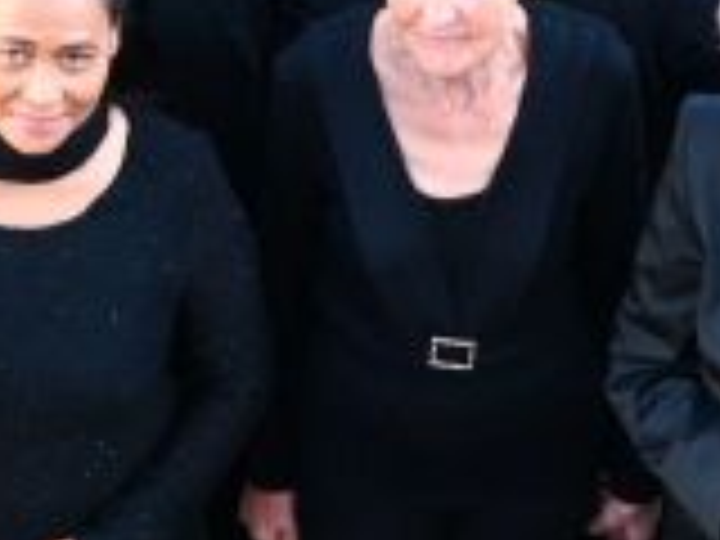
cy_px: 153
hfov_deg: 9.2
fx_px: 4422
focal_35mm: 213
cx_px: -162
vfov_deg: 7.0
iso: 400
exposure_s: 1/200
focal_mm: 29.5
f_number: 4
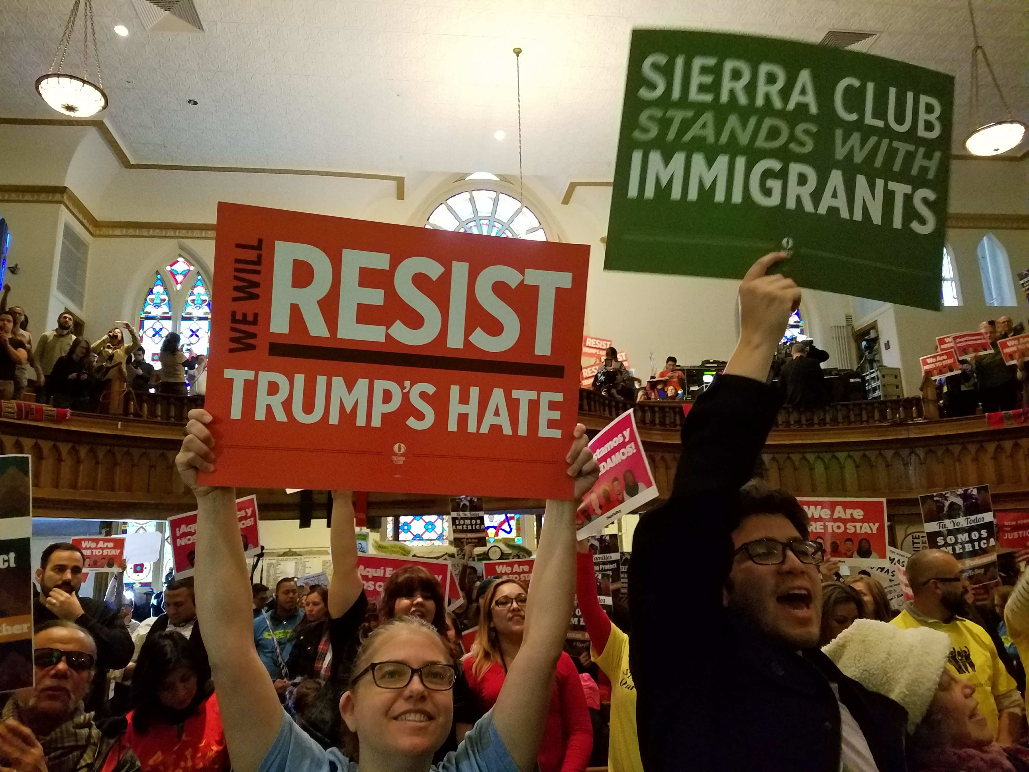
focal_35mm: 26
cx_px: 514
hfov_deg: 67.3
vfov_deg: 53.1
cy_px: 386
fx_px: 773
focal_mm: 4.2
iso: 800
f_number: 1.7
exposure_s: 1/30
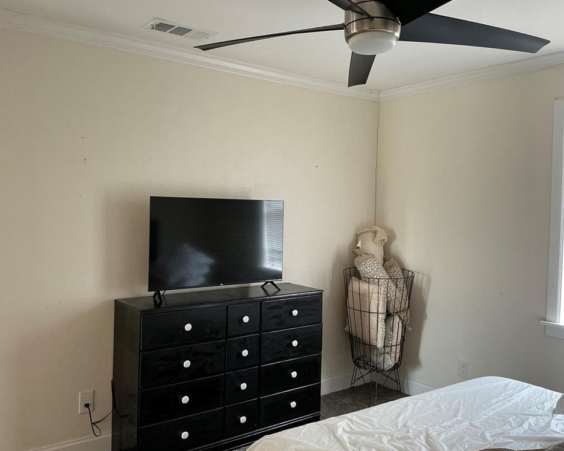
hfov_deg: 58.8
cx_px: 279
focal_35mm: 30
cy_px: 220
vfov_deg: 48.5
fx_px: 501
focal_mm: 3
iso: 100
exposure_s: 1/60
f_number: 1.8
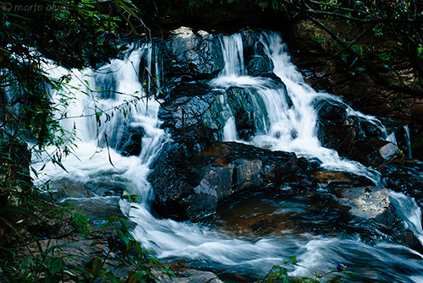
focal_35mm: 52
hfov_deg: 37.8
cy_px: 142
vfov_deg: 25.8
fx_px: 618
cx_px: 212
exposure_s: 1/4
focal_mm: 35
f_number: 16
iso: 100
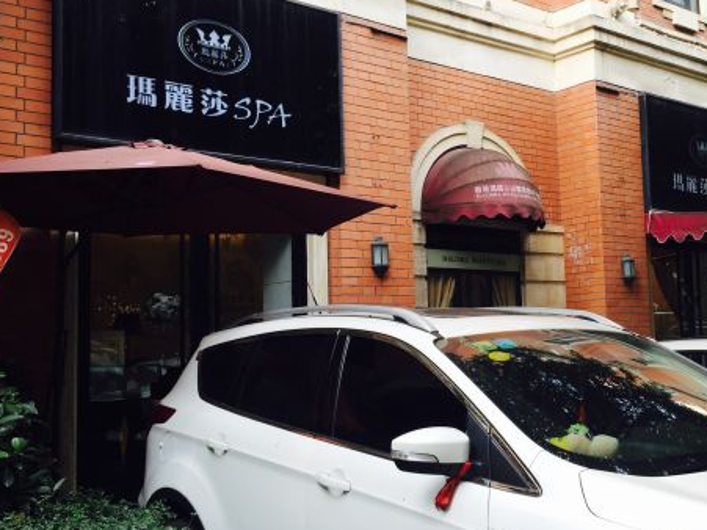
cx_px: 488
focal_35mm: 45
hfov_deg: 41.4
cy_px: 263
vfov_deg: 32.2
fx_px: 919
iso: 32
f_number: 2.2
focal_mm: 4.15
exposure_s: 1/107
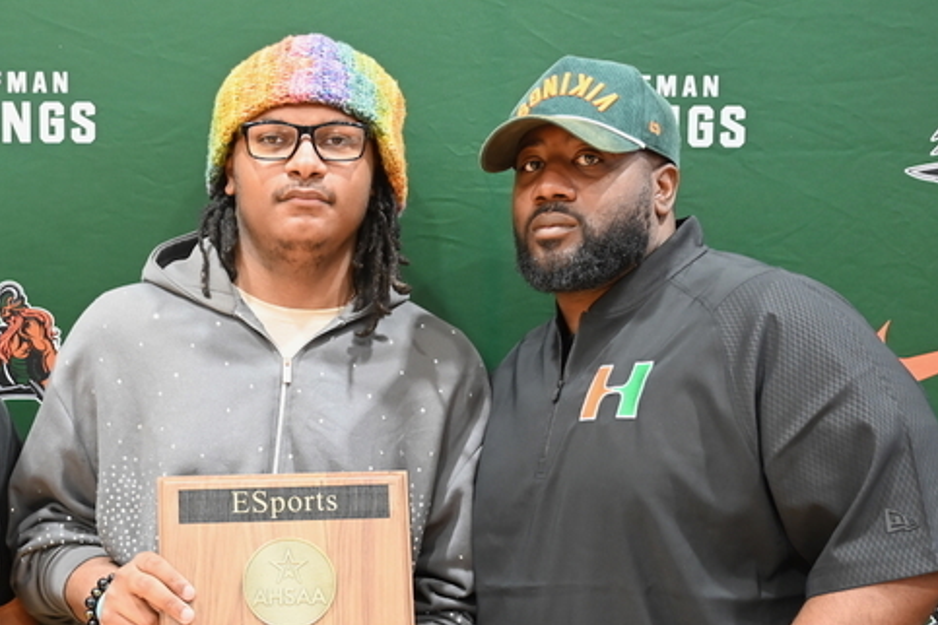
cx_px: 229
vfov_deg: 24.9
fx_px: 1402
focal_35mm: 54
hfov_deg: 36.1
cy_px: 448
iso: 2500
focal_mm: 32.5
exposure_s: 1/125
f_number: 4
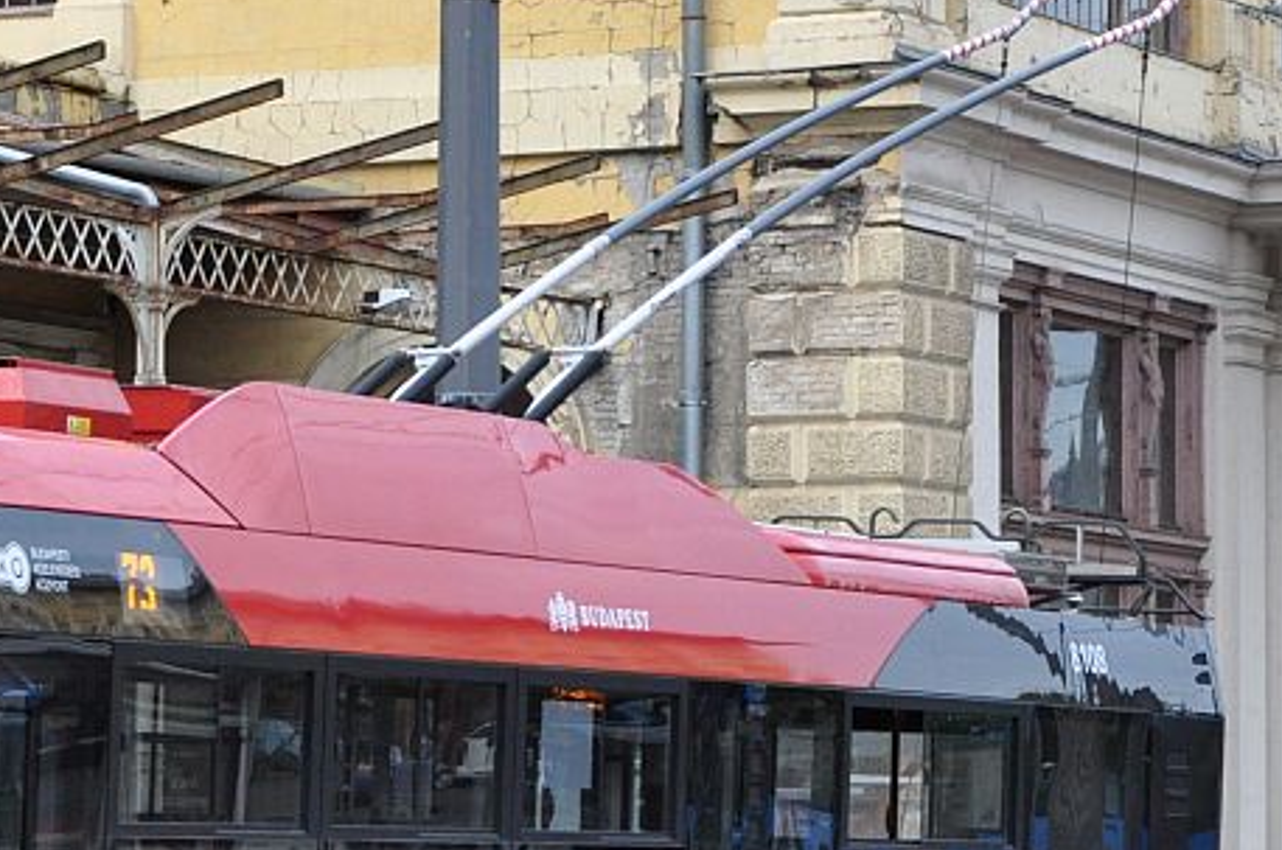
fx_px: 6505
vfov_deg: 7.5
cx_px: 93
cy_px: 620
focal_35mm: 183
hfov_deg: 11.2
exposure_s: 1/500
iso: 1250
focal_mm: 52
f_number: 5
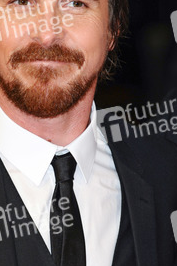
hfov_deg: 4.5
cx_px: 52
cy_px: 71
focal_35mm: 305
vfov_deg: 6.8
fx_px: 2250
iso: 320
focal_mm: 135
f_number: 4.5
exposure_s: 1/250
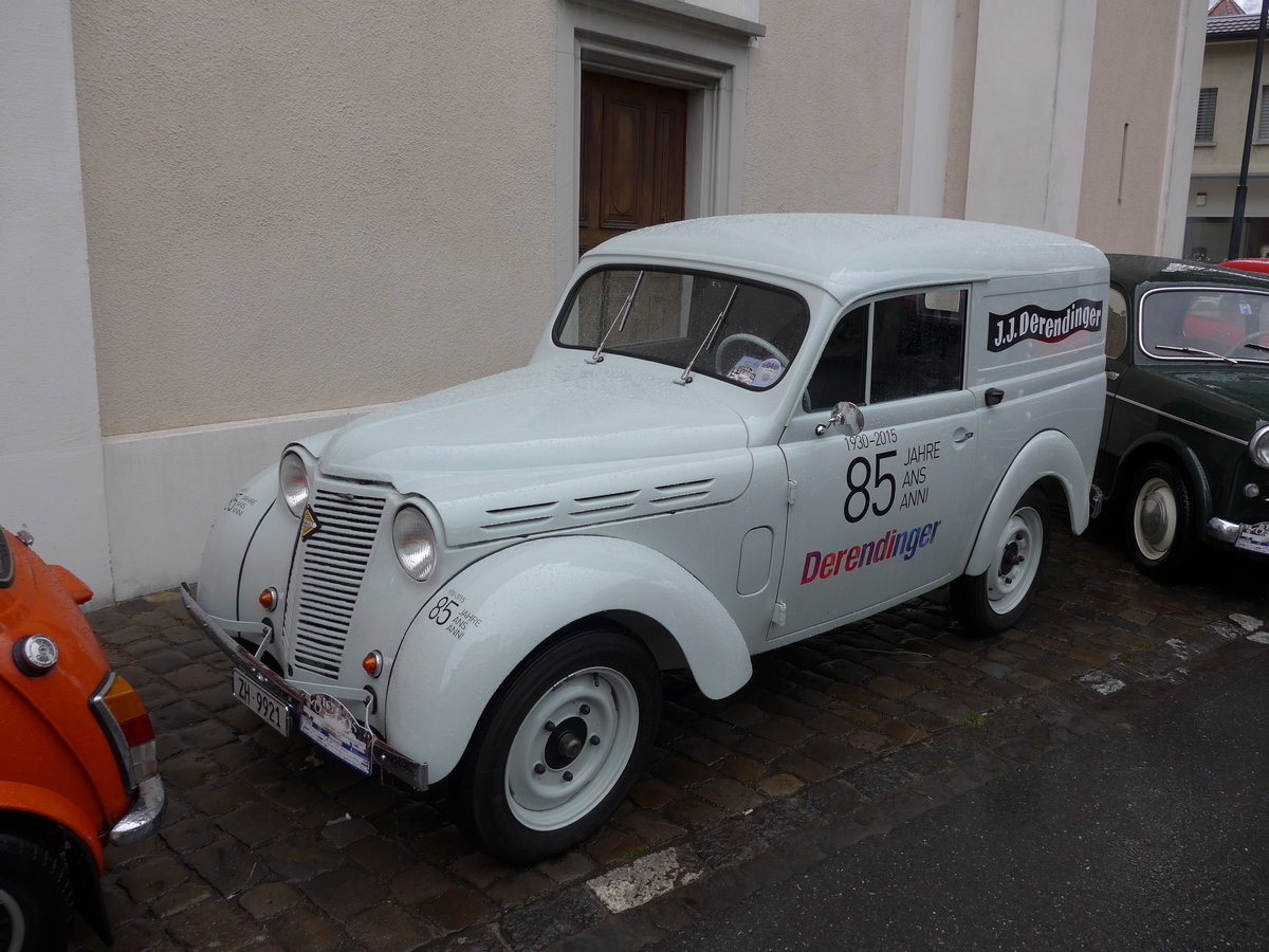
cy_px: 476
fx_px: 1063
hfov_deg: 61.7
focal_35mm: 29
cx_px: 634
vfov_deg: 48.2
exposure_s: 1/250
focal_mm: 6
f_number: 2.8
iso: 80
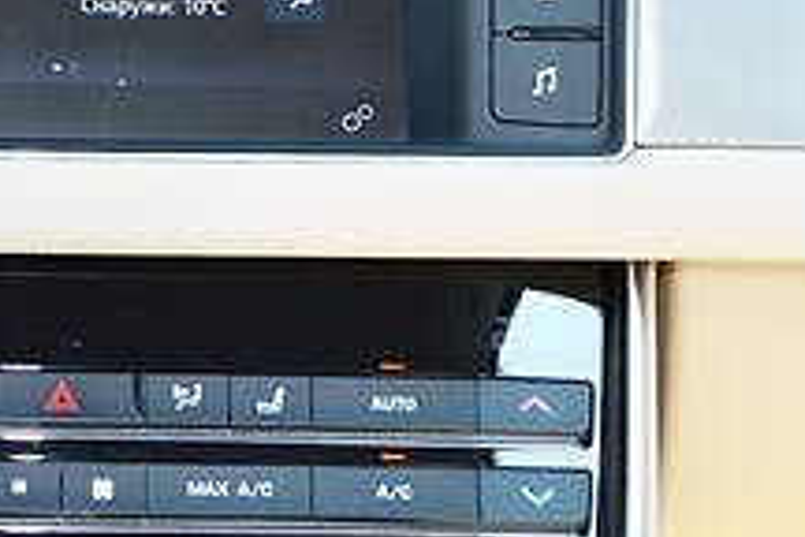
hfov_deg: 12.7
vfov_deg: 8.5
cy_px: -4
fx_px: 3596
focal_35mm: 161
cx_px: 86
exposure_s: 1/125
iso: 220
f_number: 4.5
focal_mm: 29
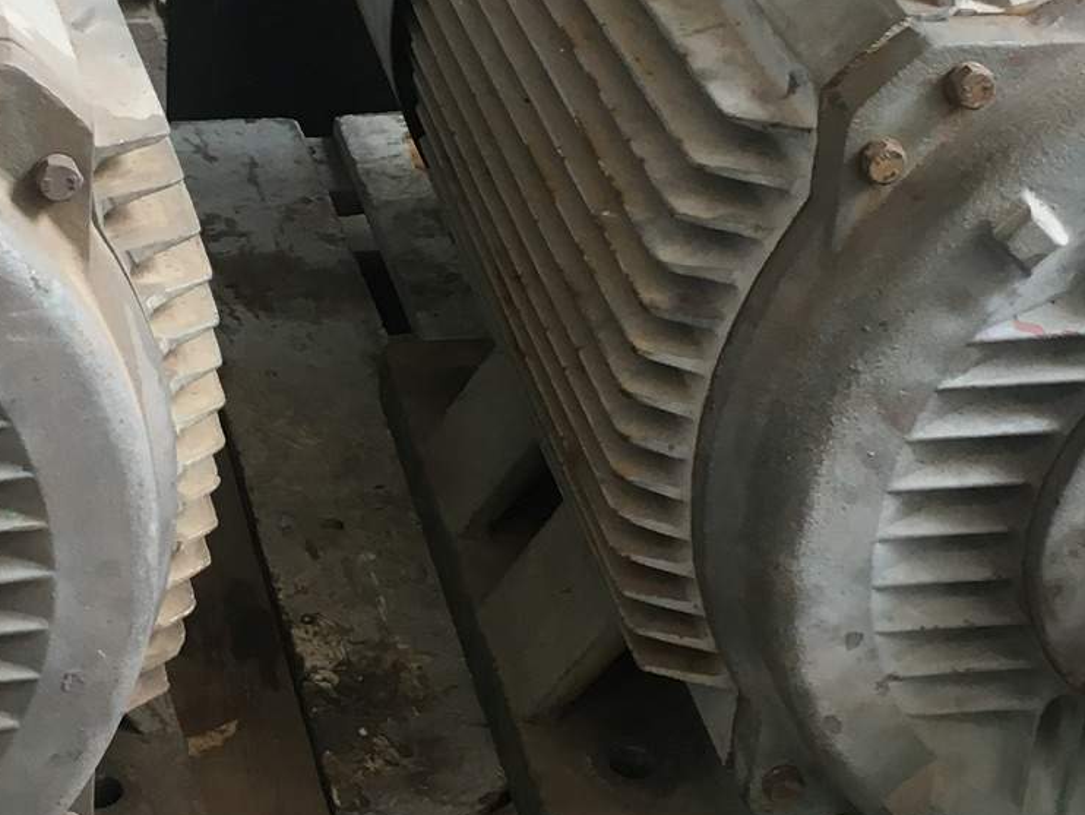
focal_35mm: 80
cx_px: 364
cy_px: 274
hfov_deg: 24.3
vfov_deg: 18.4
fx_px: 2508
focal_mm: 4.15
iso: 80
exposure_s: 1/33
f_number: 2.2
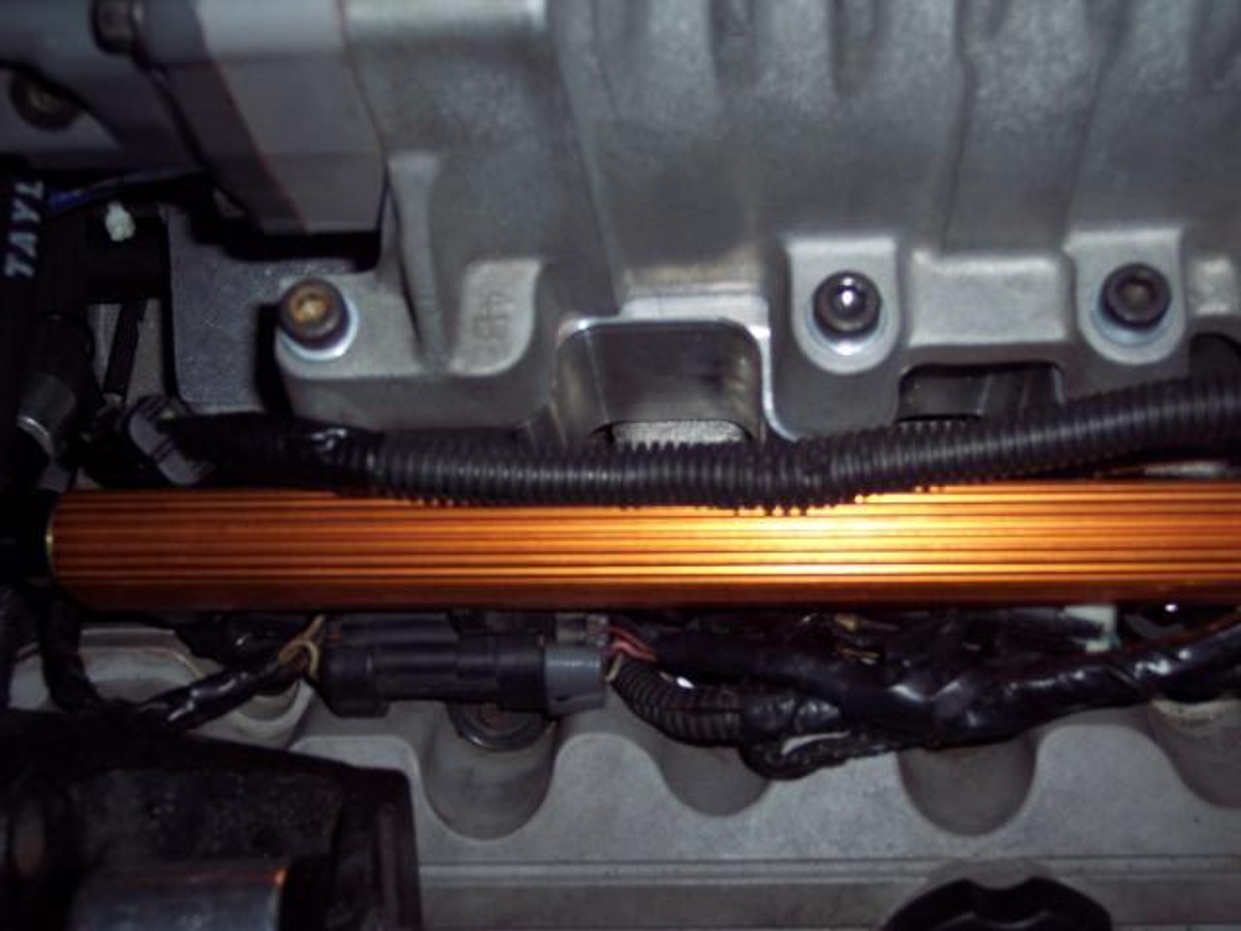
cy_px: 466
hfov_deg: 36.8
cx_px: 620
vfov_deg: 28.0
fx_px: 1864
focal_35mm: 52
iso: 100
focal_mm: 10.7
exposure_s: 1/60
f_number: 3.4
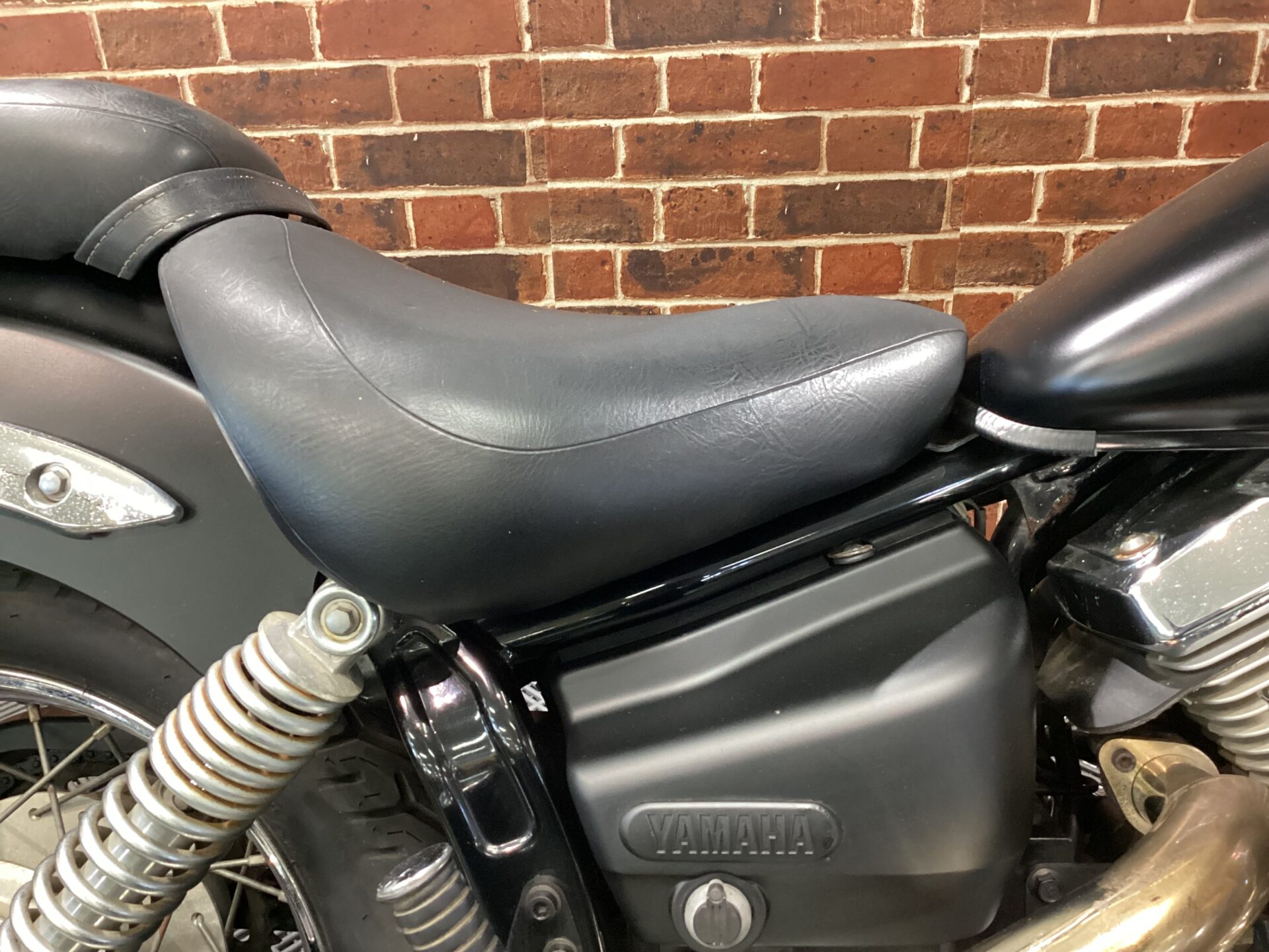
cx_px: 634
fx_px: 1136
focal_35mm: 31
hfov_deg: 58.4
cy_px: 476
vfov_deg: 45.4
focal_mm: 3.3
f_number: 2.4
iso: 400
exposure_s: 1/30
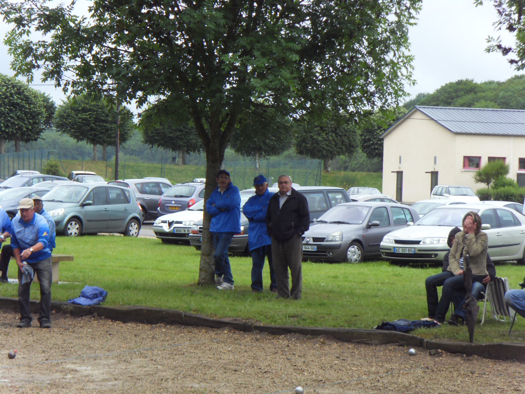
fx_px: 1774
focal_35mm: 117
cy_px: 197
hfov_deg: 16.8
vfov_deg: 12.7
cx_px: 262
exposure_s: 1/180
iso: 100
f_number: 4.5
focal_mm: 19.8
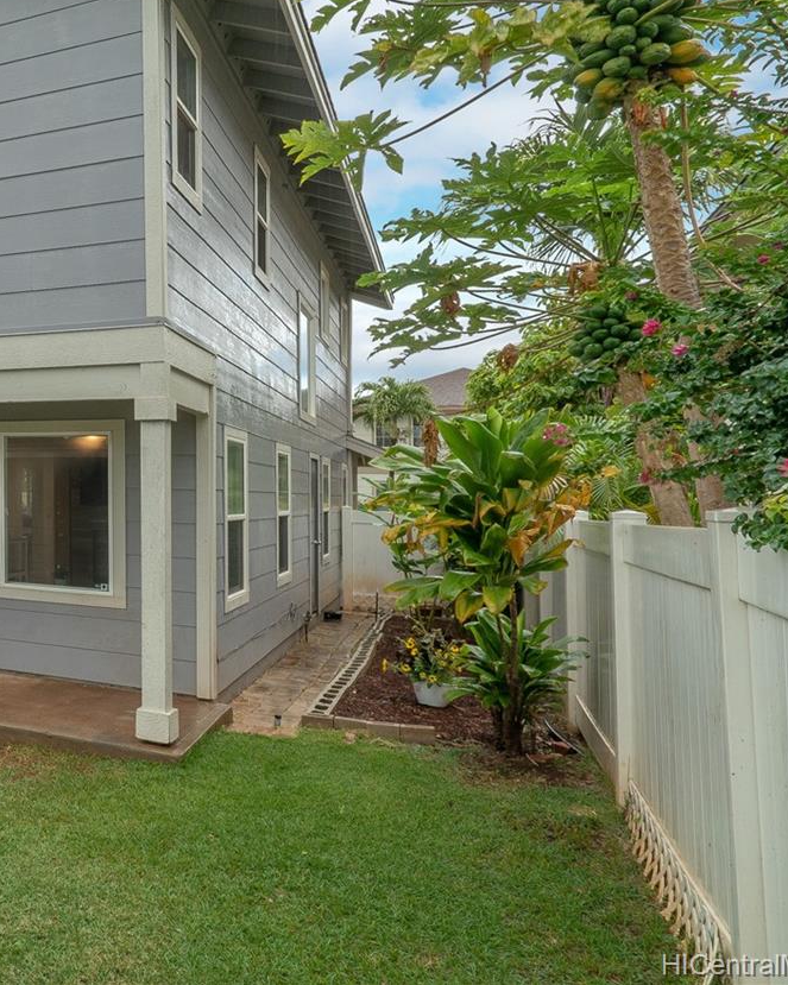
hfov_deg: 39.7
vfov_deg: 59.4
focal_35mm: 29
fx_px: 846
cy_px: 352
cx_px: -99
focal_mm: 16
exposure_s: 1/4
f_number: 22
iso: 80
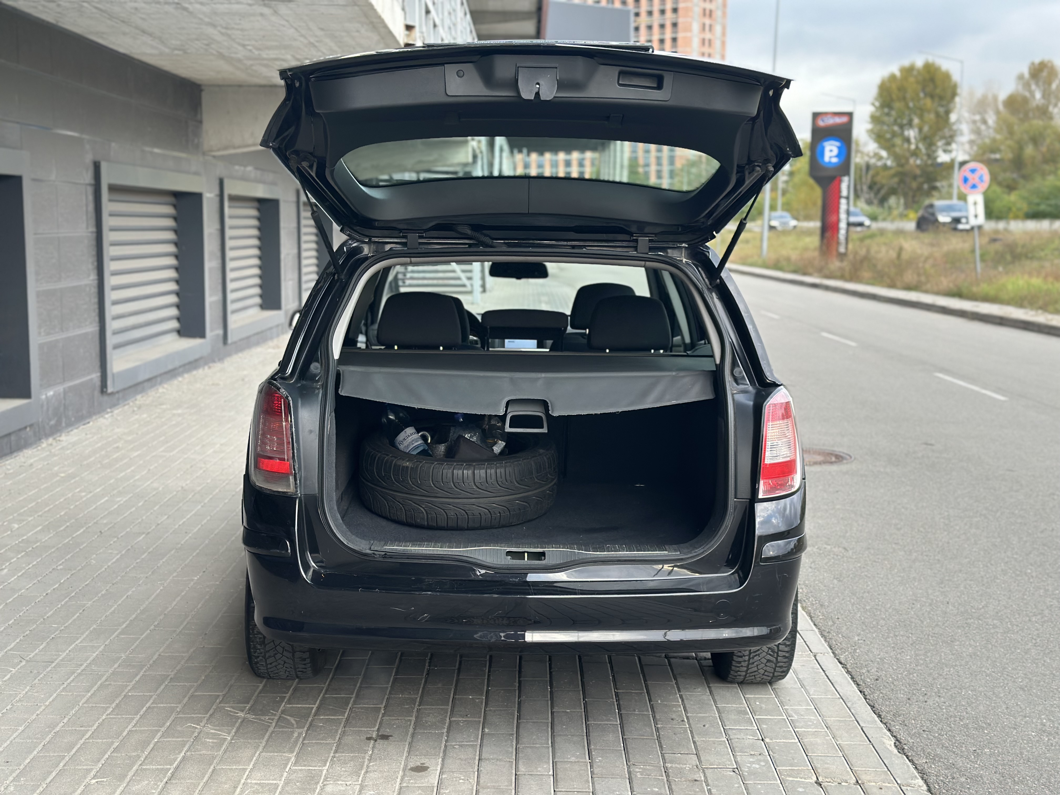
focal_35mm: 48
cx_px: 530
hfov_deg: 39.7
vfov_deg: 30.3
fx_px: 1470
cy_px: 398
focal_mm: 6.86
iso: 80
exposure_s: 1/317
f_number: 1.78
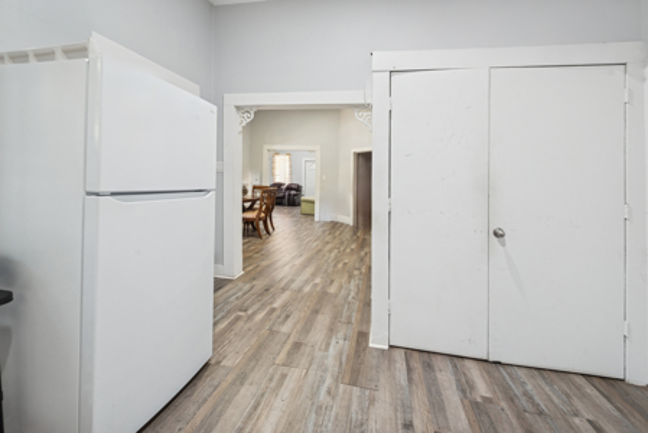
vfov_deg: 81.3
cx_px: 324
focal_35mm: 14
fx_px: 252
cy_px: 216
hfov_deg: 104.2
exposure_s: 1/20
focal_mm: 14
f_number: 9
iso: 400
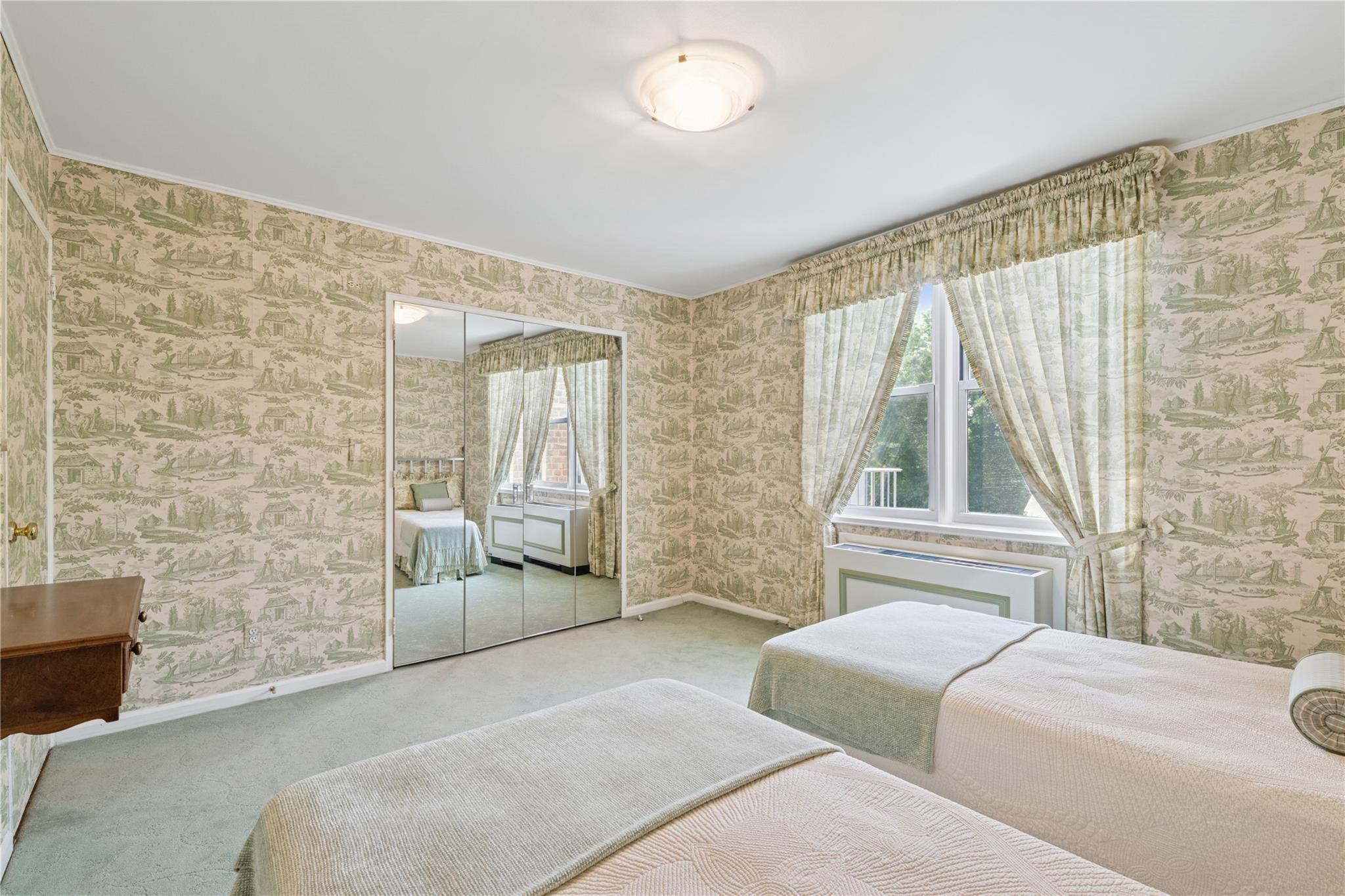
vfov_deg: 77.3
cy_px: 448
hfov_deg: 100.4
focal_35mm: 15
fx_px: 560
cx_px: 672
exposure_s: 1/15
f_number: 14
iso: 640
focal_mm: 15
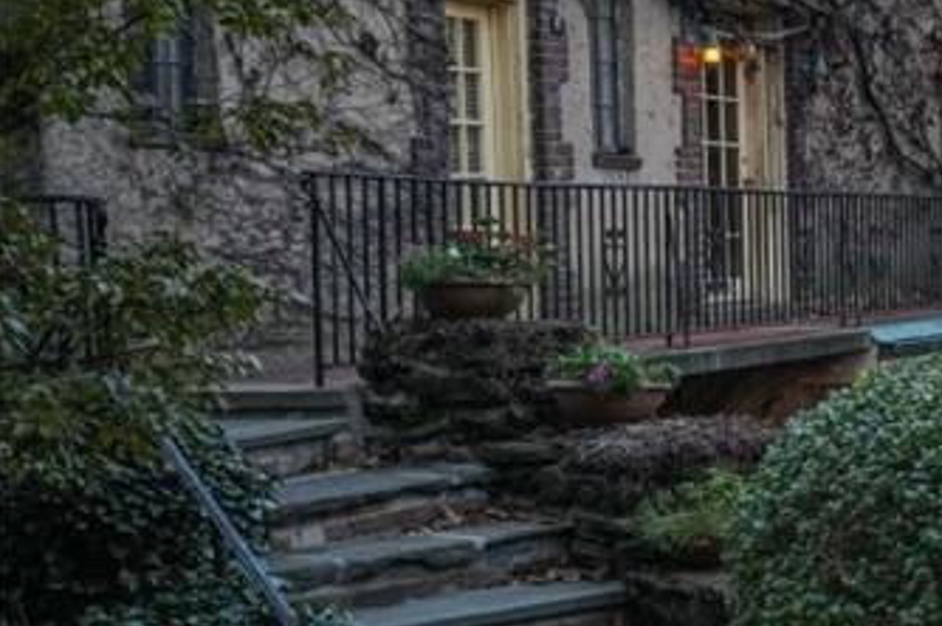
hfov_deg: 20.8
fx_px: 2039
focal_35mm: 78
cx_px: 1524
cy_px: 337
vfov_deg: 17.5
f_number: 5.6
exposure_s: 1/160
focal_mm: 24
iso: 1250
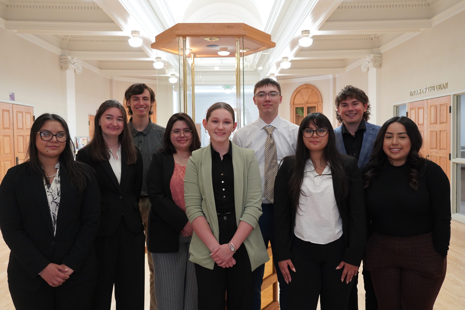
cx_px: 232
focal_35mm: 34
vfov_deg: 38.9
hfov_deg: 55.8
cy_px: 155
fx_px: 439
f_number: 4.5
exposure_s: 1/160
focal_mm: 34
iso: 4000
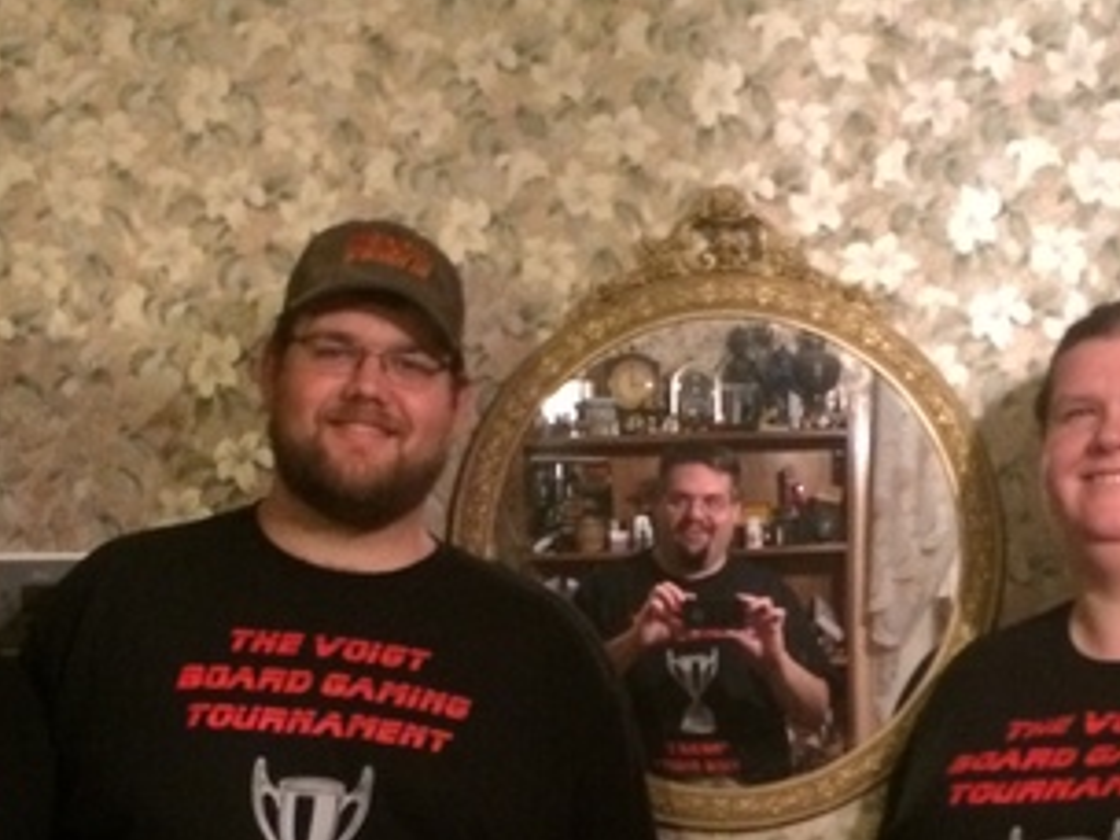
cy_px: 869
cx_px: 659
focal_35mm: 71
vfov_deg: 20.0
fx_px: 2297
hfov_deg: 27.4
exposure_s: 1/15
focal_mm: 4.12
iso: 500
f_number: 2.2
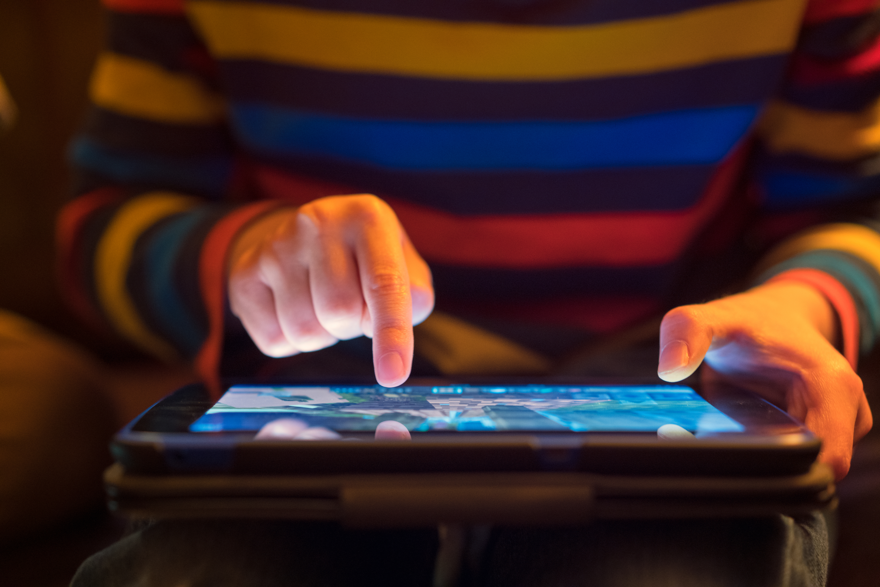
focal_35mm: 55
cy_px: 294
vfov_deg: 24.6
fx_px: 1345
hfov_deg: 36.2
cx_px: 440
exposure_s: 1/13
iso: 3200
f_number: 2.5
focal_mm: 55
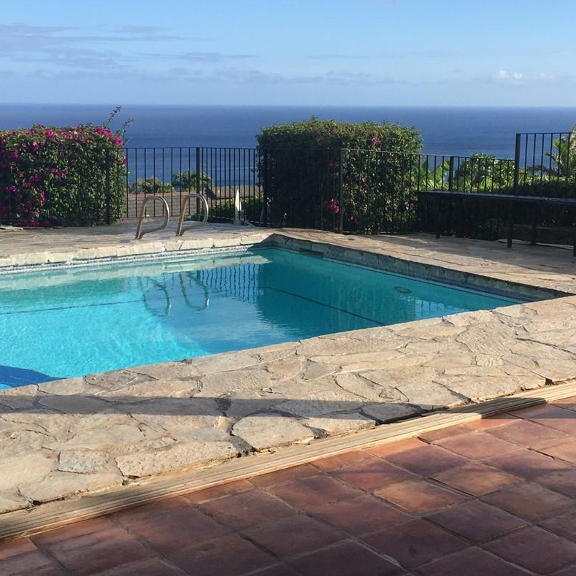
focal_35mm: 52
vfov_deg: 32.8
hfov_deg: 32.7
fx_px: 979
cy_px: 291
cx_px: 330
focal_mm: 4.15
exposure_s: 1/1319
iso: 32
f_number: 2.2
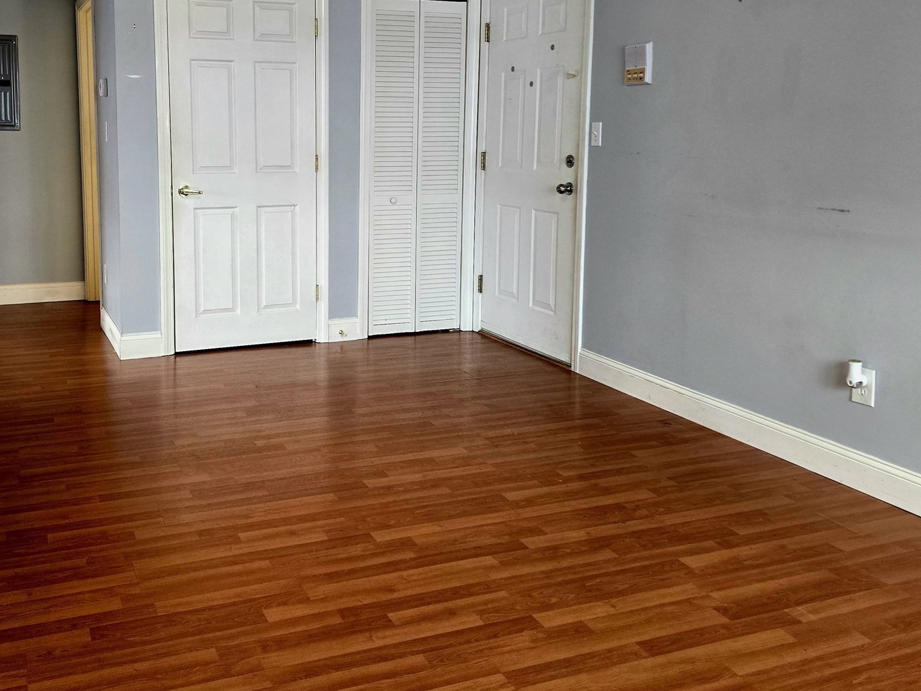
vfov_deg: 41.3
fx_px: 905
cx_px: 339
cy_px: 237
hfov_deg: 53.3
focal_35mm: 34
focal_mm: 6.3
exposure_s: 1/52.9
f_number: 1.7
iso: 160
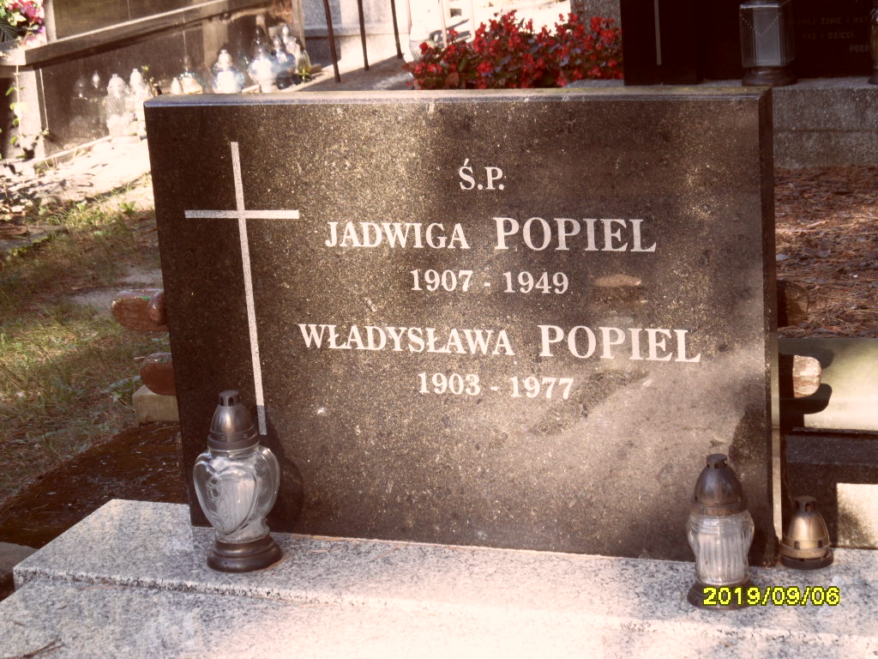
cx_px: 439
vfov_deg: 18.4
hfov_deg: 24.4
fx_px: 2029
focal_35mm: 80
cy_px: 330
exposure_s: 1/60
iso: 100
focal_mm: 13.2
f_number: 4.2
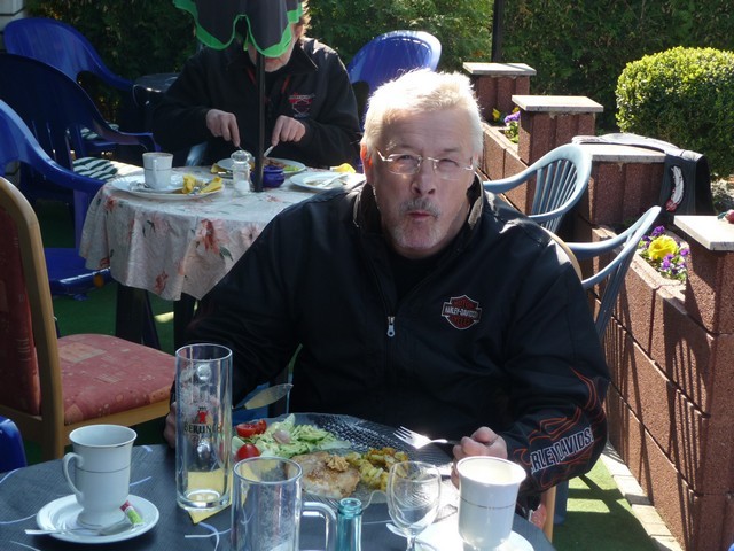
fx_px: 1527
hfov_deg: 27.0
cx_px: 367
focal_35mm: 72
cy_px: 276
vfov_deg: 20.4
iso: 100
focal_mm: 12.2
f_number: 4.6
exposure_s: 1/125
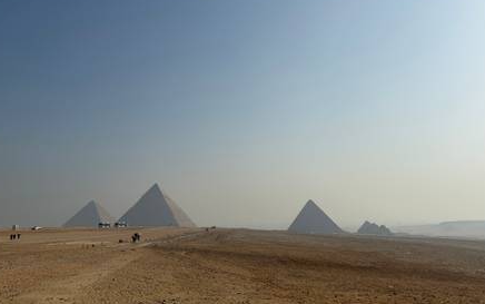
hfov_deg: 66.4
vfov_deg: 44.5
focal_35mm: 28
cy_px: 167
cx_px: 235
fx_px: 370
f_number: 1.78
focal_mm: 6.76
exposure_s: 1/14286
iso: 80
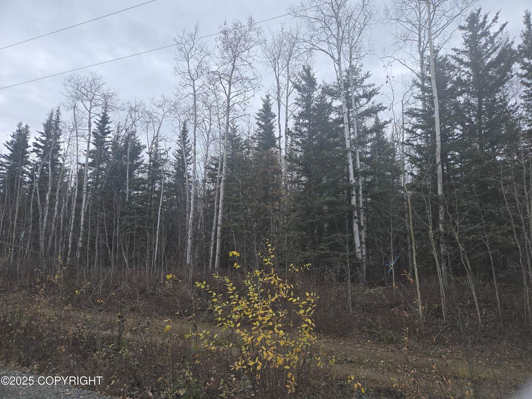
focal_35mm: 23
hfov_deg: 73.9
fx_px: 353
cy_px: 200
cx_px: 266
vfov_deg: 58.9
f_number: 1.8
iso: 25
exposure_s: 1/251
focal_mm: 5.4
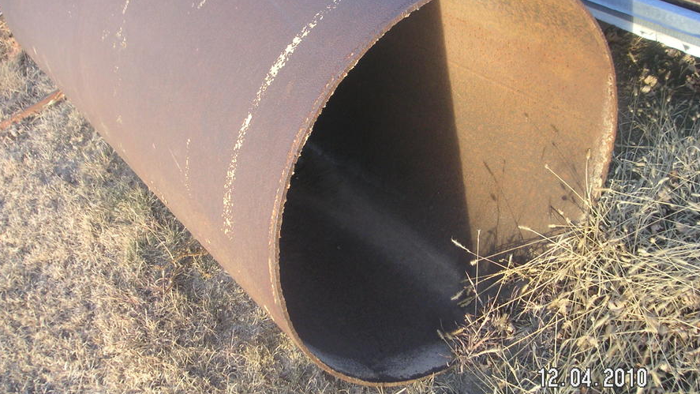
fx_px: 780
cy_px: 163
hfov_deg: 48.4
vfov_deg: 28.3
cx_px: 351
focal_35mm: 42
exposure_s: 1/60
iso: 50
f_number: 2.8
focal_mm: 6
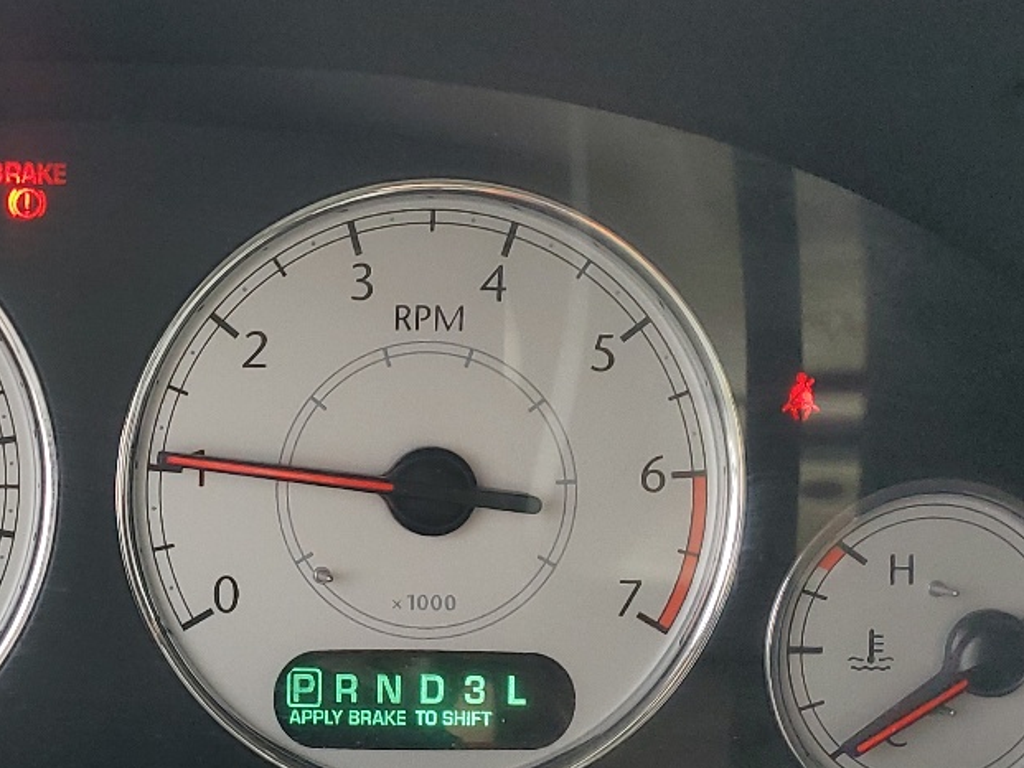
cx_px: 49
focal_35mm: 67
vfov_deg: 21.9
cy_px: 396
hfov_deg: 27.6
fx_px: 1982
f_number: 1.5
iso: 97
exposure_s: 1/120
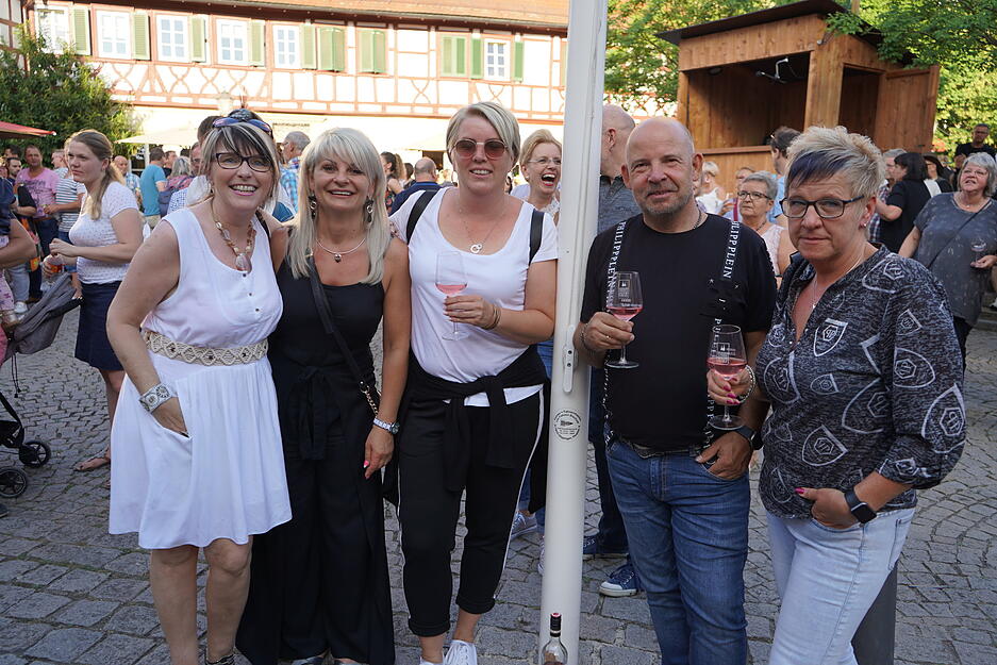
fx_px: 803
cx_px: 498
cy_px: 332
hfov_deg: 63.7
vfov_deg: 45.0
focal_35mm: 29
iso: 100
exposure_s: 1/160
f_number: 4
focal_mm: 29
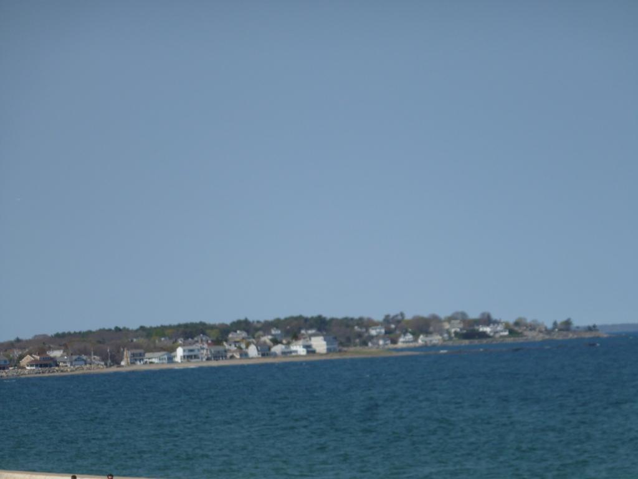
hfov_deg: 8.5
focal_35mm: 232
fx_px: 4276
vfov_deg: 6.4
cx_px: 319
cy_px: 240
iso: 100
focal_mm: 41.5
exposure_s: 1/640
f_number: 5.6
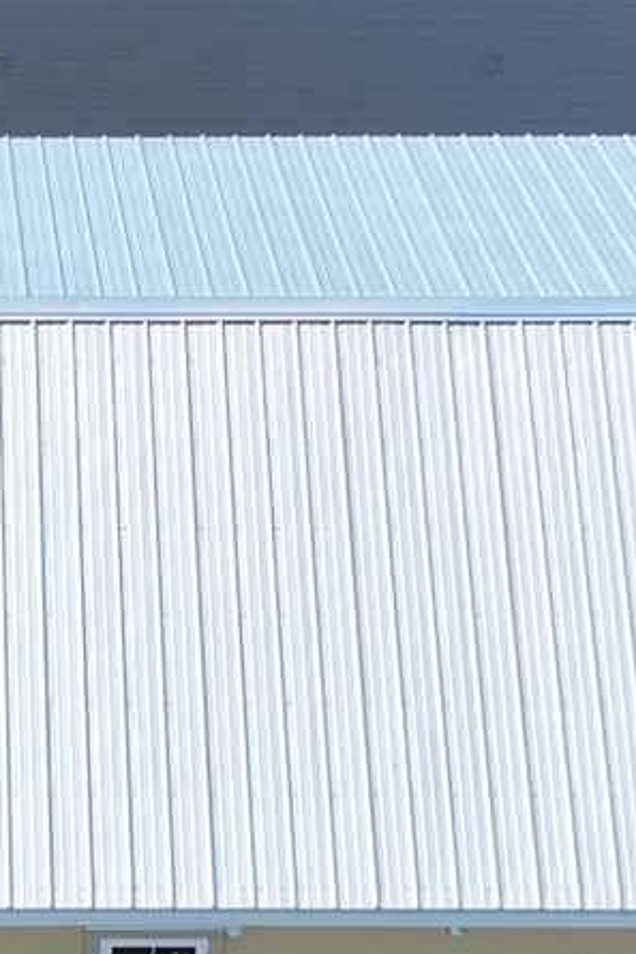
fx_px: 4561
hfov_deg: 7.9
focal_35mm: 172
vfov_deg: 12.0
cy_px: 435
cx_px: -96
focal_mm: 12.29
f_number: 2.8
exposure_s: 1/1600
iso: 200
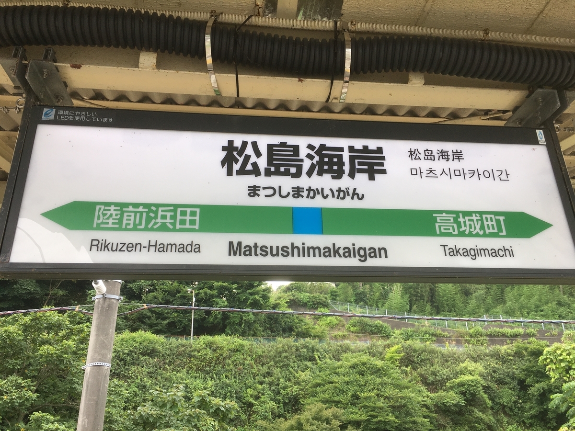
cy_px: 216
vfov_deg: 48.2
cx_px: 288
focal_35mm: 29
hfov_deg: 61.7
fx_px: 482
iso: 25
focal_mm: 4.15
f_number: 2.2
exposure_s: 1/193
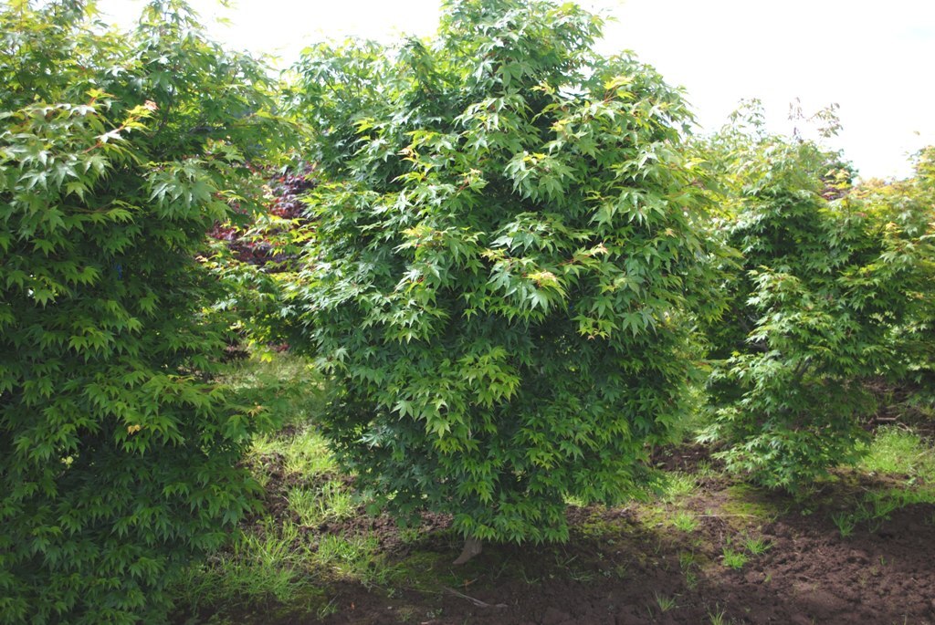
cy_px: 312
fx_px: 1014
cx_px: 468
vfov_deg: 34.3
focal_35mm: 39
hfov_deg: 49.5
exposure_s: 1/125
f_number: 4.2
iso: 125
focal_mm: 26
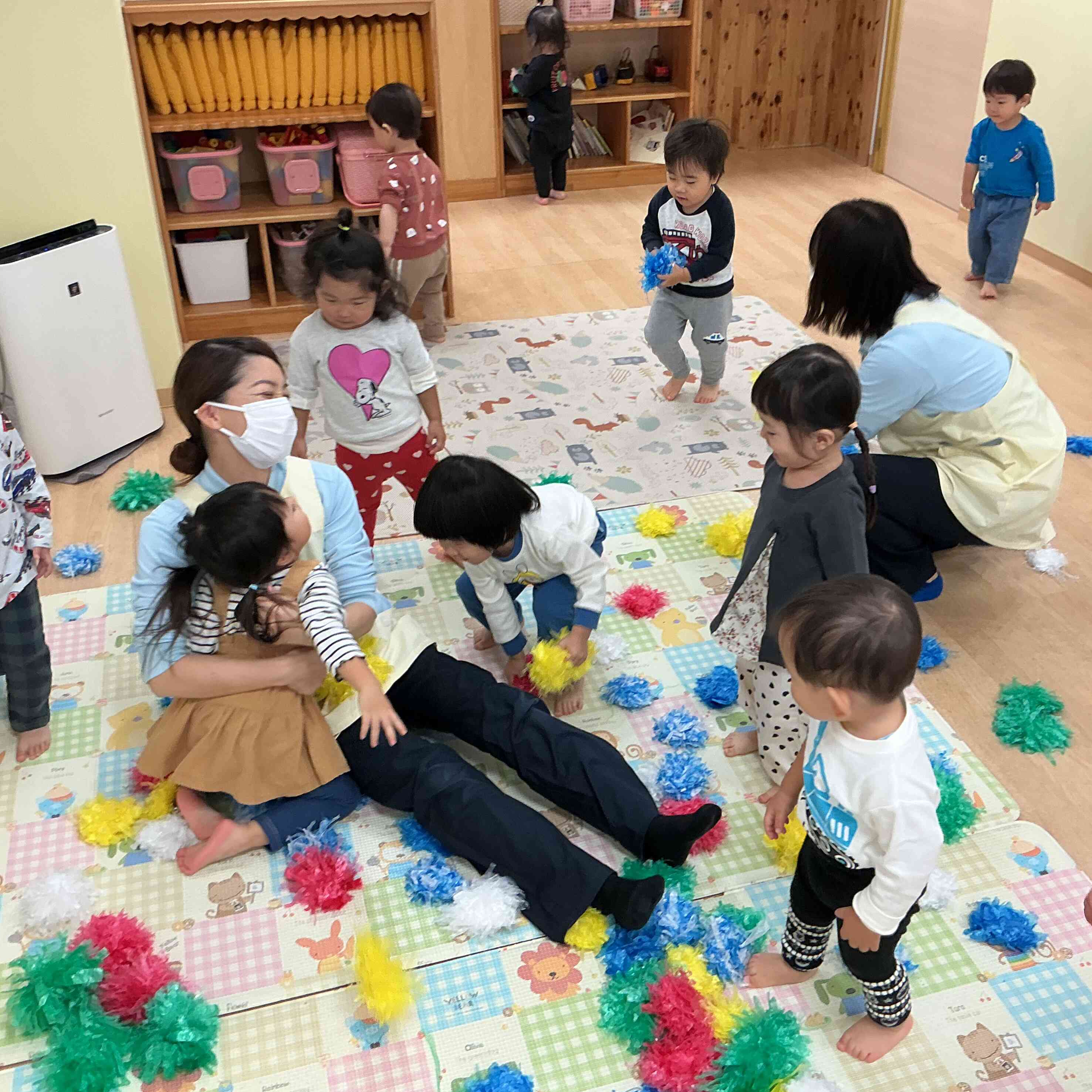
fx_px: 1249
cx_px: 580
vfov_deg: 47.2
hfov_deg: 47.2
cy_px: 541
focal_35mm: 35
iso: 40
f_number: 1.8
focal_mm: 3
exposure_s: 1/120
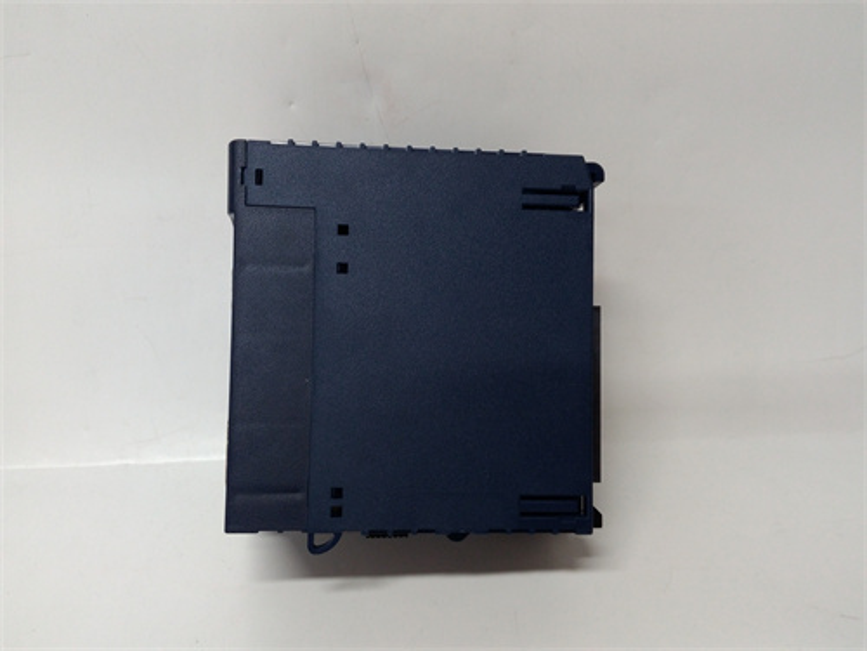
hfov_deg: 65.3
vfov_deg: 51.4
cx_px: 434
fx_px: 676
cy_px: 326
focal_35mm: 27
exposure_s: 1/33
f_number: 2
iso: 238
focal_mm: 3.79
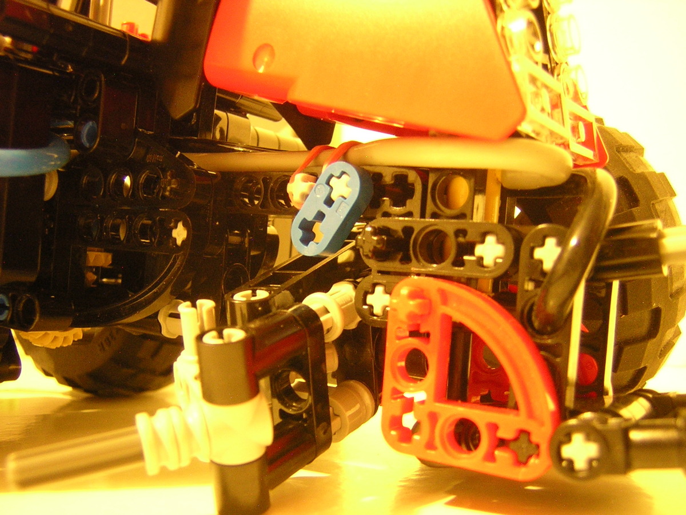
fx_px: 713
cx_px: 343
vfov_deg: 39.7
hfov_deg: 51.4
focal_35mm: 36
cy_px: 258
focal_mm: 4.7
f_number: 2.6
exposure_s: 1.28
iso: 400
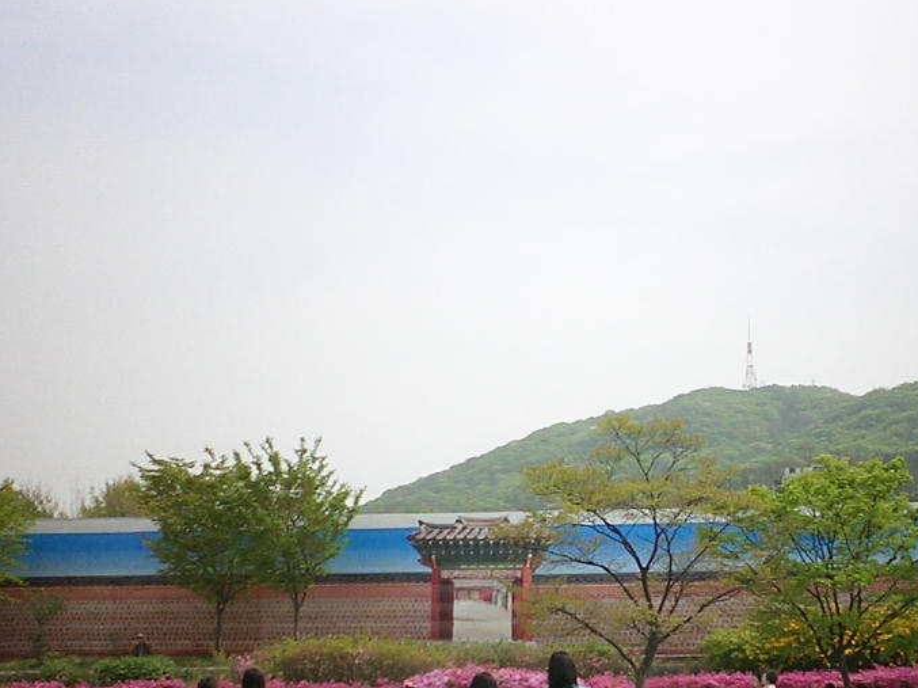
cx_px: 584
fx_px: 1855
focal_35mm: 70
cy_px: 536
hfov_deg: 27.7
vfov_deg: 20.8
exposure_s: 1/1250
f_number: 3.5
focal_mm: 5.6
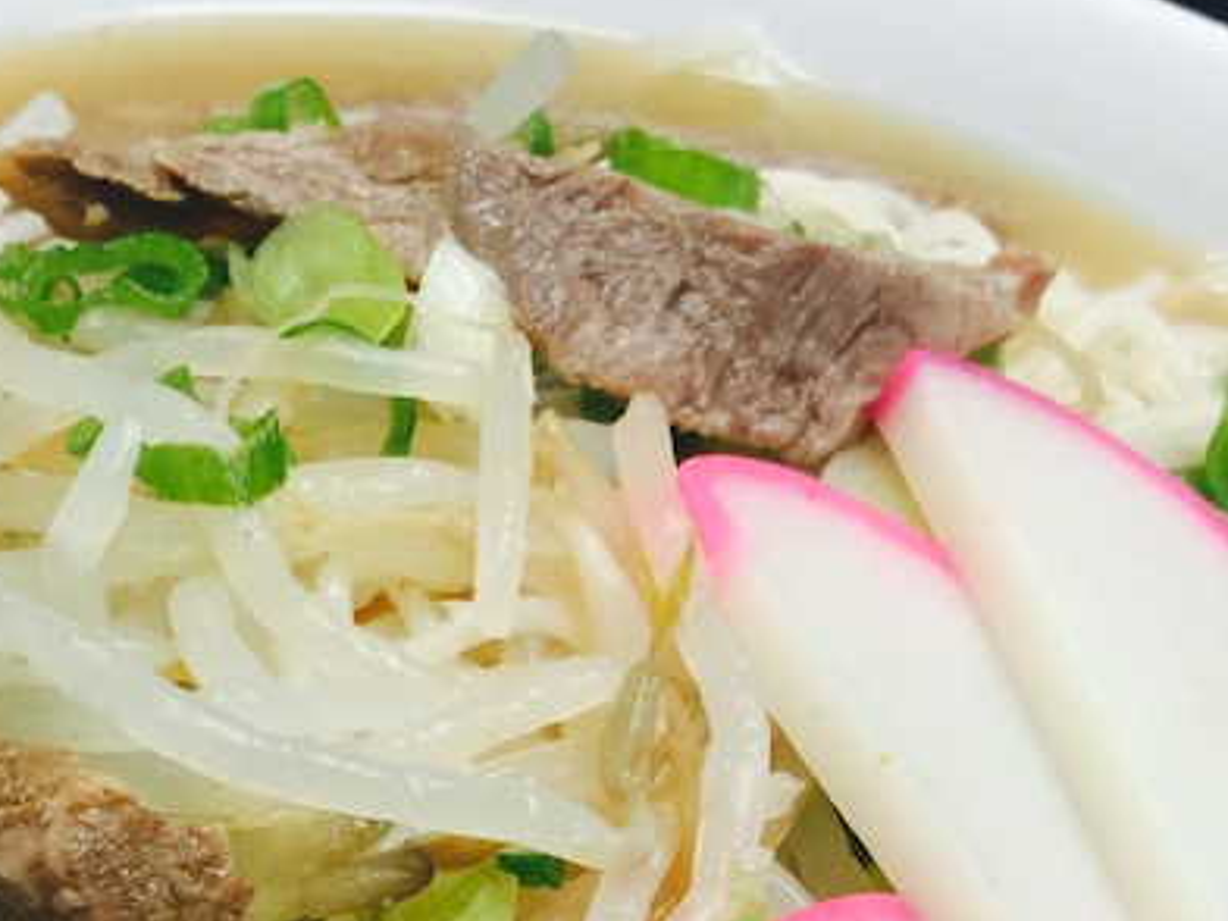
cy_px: 999
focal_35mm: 74
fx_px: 2625
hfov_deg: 26.2
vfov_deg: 19.1
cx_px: 442
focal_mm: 4.15
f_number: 2.2
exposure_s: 1/30
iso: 32
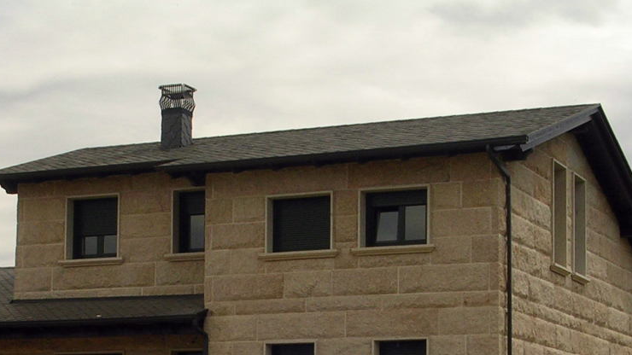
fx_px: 1659
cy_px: 377
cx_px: 272
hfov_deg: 21.6
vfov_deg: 12.1
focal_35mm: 99
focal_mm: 8.5
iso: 50
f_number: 6.6
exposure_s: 1/426
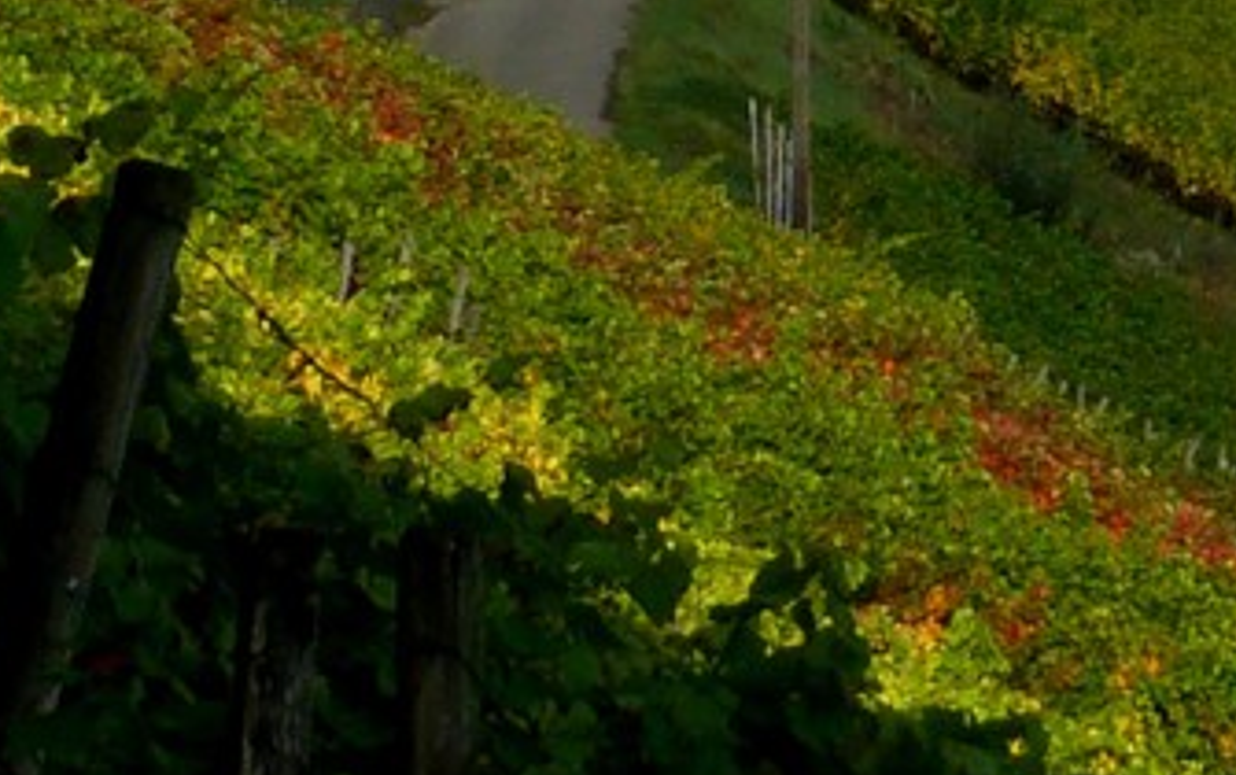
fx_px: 17194
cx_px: 2310
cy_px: -963
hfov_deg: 4.1
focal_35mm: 510
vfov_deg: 2.6
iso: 100
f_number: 4.7
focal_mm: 18.4
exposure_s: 1/400
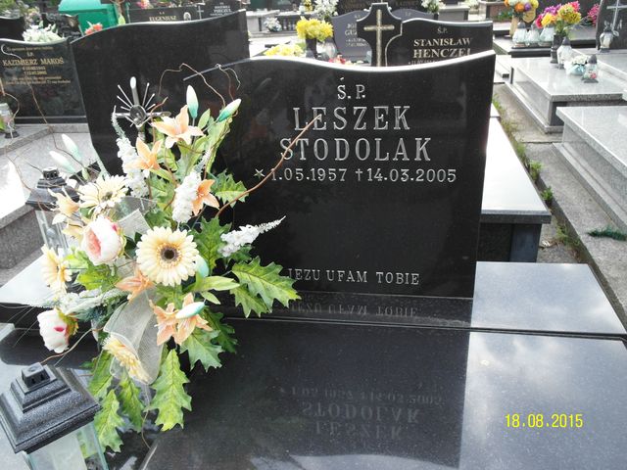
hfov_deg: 60.0
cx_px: 314
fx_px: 543
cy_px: 235
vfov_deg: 46.8
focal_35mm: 30
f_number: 3.6
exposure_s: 1/60
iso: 100
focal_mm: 6.5
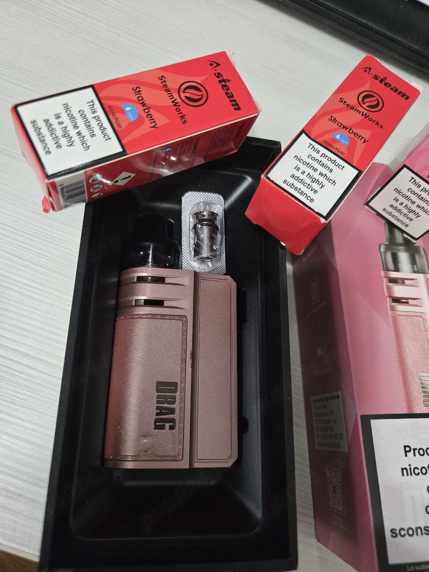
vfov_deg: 73.9
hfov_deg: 58.9
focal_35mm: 23
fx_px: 380
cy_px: 286
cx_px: 214
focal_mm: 5.4
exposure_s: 1/101
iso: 800
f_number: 1.8
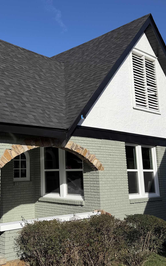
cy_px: 115
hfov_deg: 30.1
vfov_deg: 47.1
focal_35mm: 42
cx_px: 46
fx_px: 304
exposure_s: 1/6173
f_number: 1.78
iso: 80
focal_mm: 6.76
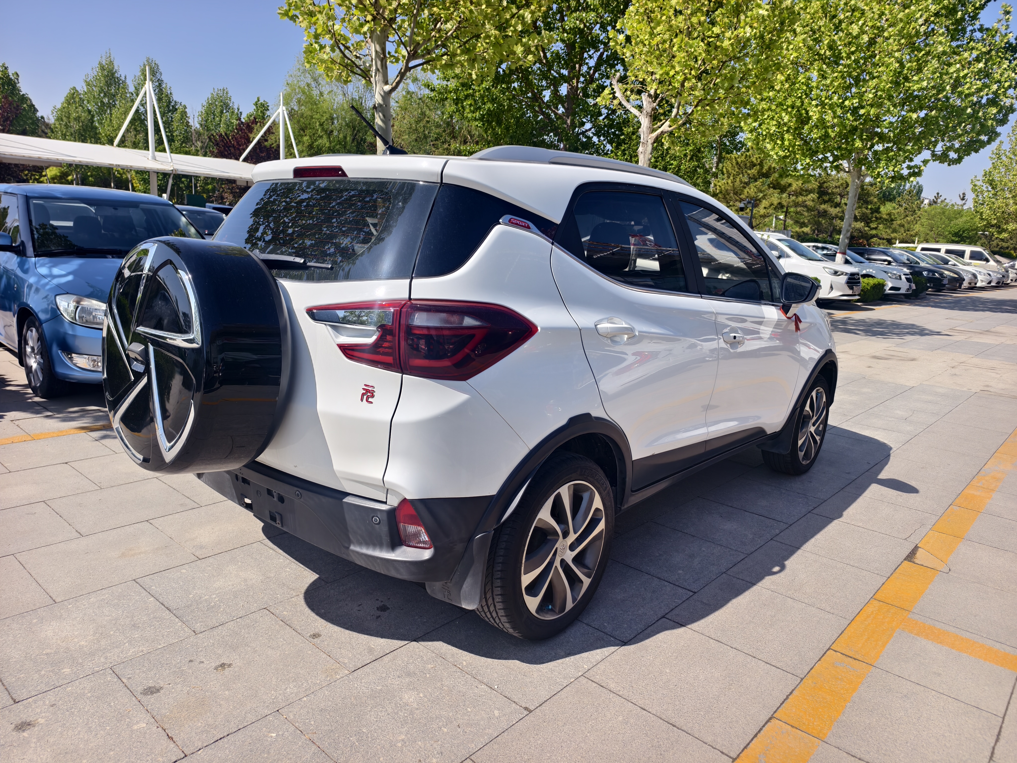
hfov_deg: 73.9
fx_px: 676
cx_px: 508
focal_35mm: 23
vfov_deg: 58.9
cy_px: 382
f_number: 1.57
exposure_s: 1/4926
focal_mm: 5.6
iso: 71
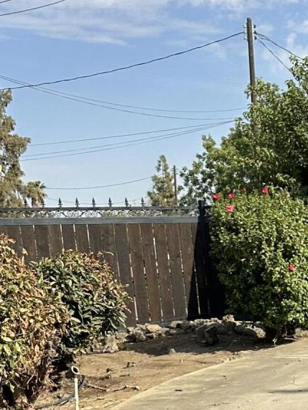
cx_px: 461
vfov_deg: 21.7
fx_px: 995
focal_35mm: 84
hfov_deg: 16.1
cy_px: 482
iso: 80
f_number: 1.78
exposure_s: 1/4545
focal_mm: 6.86
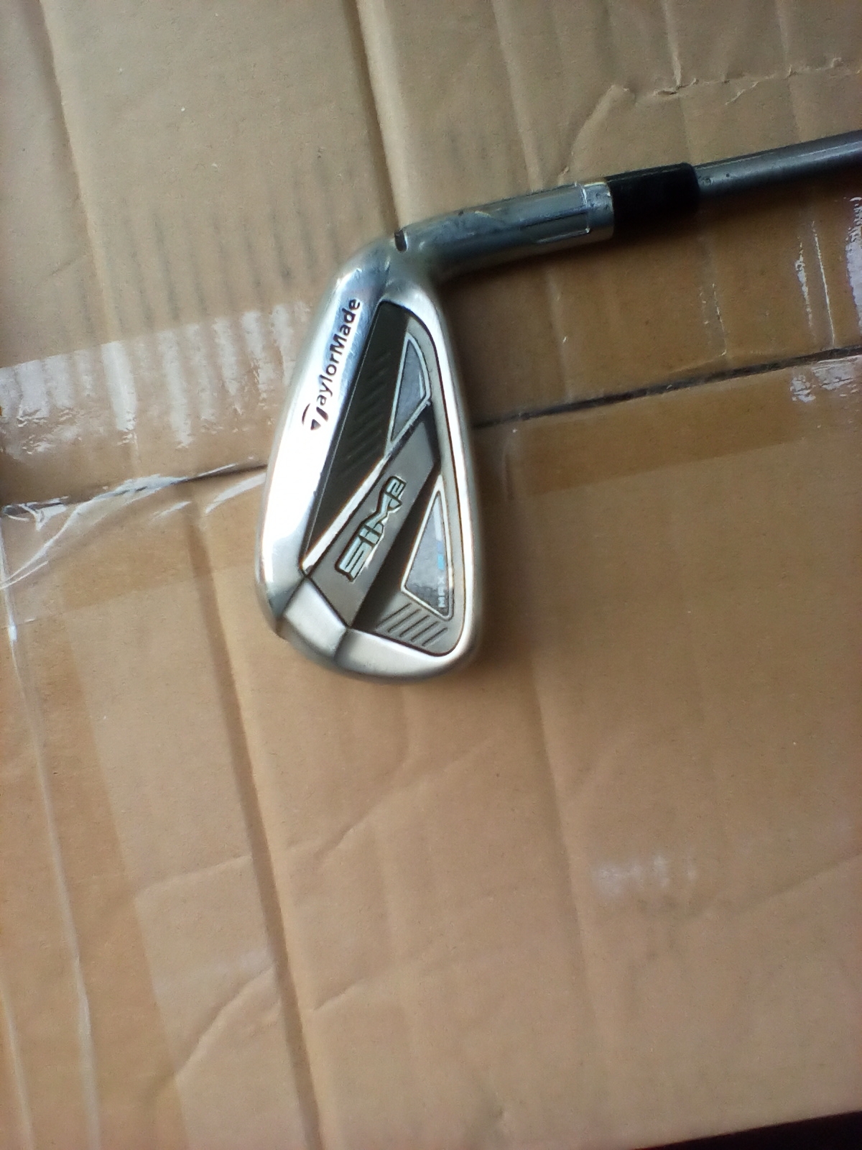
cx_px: 431
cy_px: 575
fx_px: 1029
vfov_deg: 58.4
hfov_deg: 45.4
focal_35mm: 31
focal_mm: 2.38
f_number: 2.4
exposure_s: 1/171
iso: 100
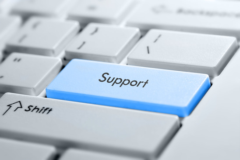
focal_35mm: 135
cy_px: 80
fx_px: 899
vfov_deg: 10.1
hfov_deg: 15.2
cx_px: 120
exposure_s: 1/160
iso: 100
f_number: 14
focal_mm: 90
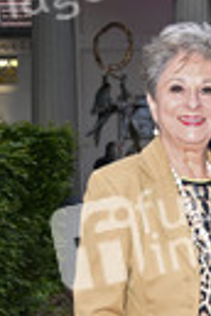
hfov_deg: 15.2
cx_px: 248
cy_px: 355
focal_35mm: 87
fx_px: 765
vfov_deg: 22.0
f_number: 5.6
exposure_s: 1/250
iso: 800
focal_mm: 28
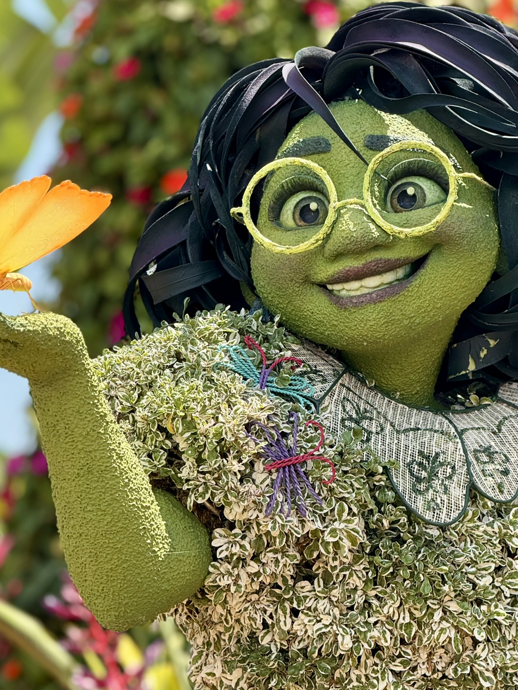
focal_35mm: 145
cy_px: 343
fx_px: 2893
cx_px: 240
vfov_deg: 13.6
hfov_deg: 10.2
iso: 64
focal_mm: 15.66
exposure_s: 1/442
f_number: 2.8
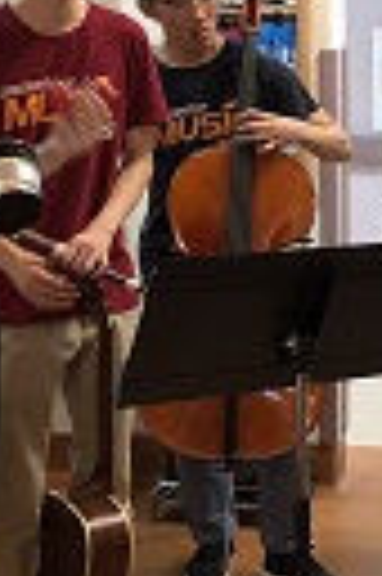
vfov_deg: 22.3
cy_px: 184
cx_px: 575
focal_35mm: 91
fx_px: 1452
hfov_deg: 14.0
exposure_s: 1/11
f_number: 1.8
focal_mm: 3.99
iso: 100
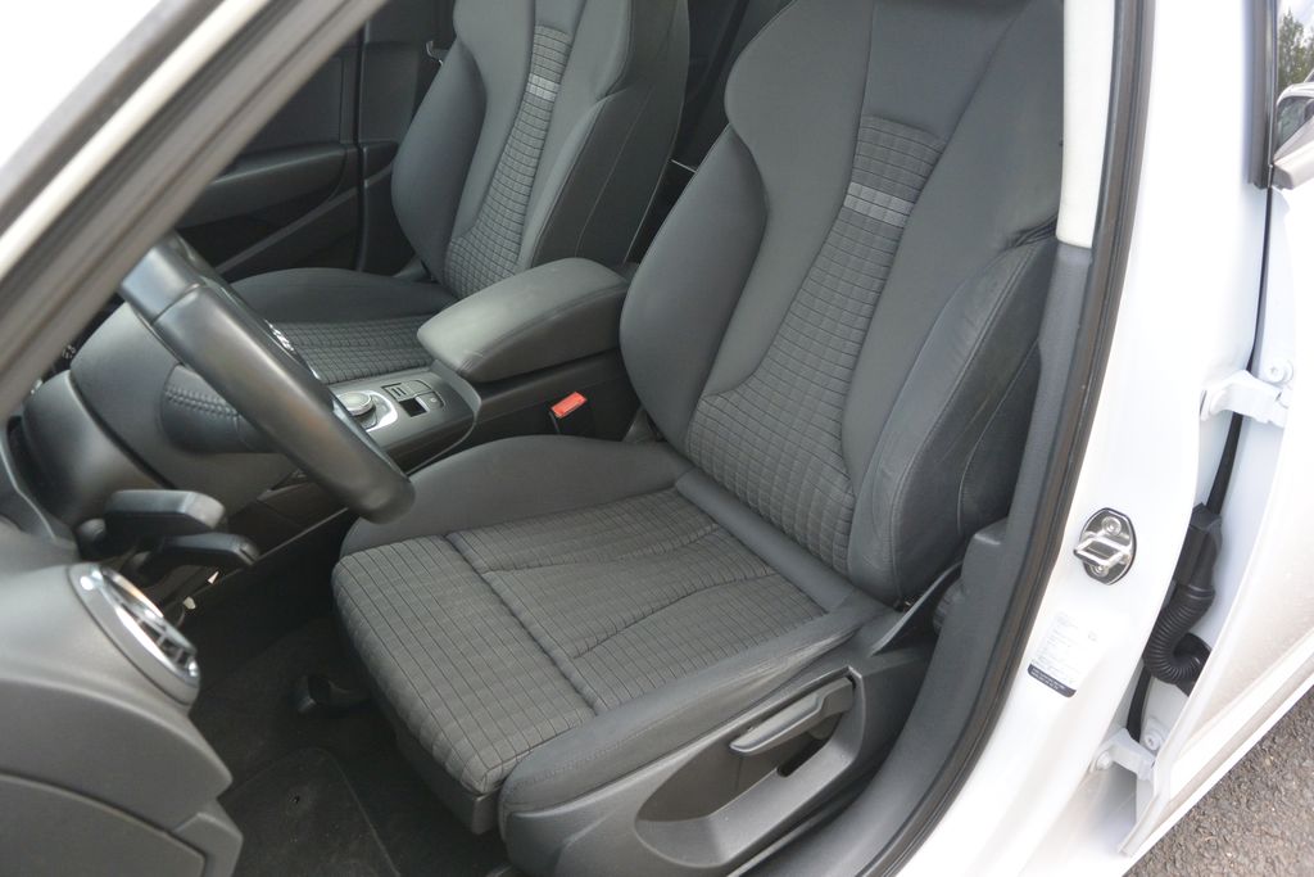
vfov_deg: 47.9
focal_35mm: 27
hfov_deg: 67.4
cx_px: 657
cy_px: 438
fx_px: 986
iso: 220
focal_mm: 10
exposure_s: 1/125
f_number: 3.5
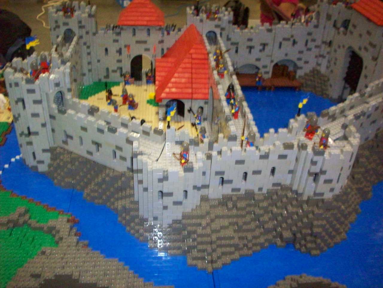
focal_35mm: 37
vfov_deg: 38.7
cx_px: 192
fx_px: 409
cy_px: 144
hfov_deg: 50.1
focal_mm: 6.2
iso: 400
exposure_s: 1/64
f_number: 2.8
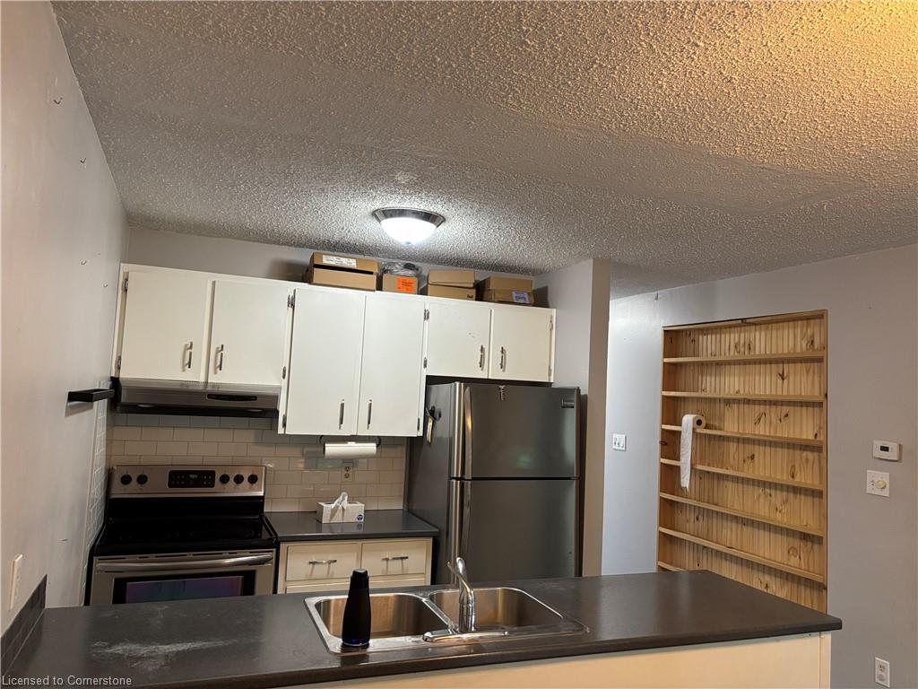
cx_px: 459
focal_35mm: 26
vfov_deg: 53.1
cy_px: 344
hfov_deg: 67.3
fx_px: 690
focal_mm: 5.96
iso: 200
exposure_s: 1/60
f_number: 1.6
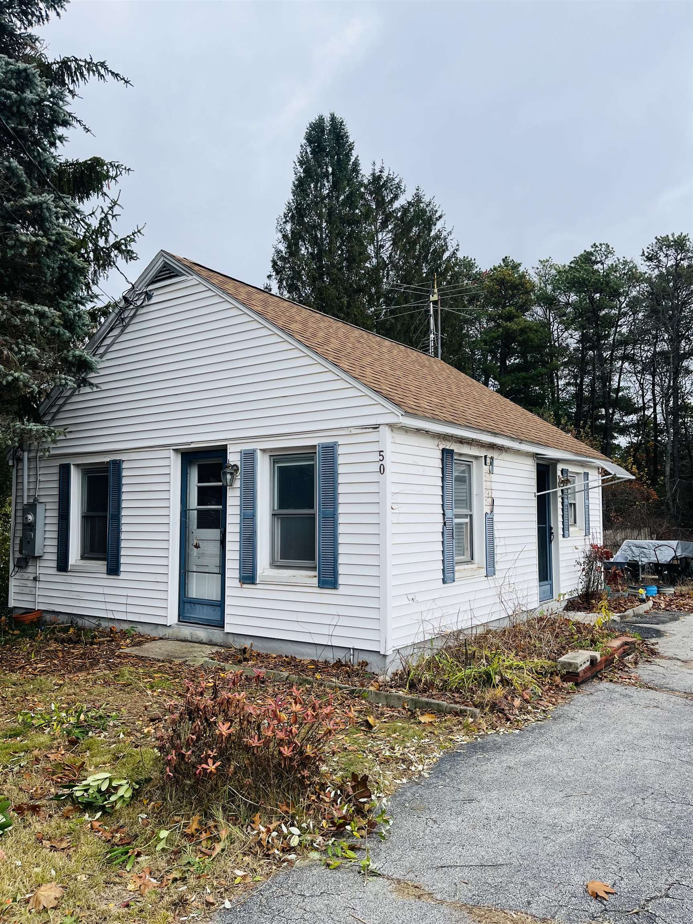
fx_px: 694
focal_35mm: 26
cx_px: 346
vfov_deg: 67.3
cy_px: 462
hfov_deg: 53.1
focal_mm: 5.1
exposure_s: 1/1117
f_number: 1.6
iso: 50
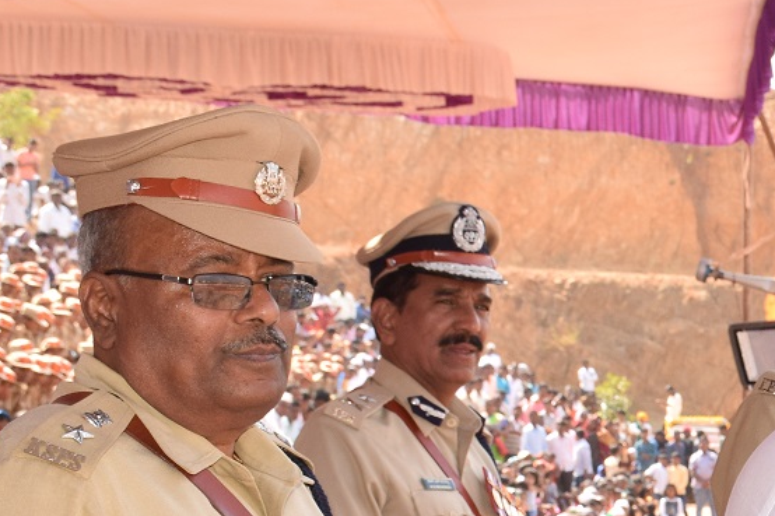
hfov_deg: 15.2
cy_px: 502
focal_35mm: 130
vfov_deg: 10.5
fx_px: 2798
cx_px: 953
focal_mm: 32
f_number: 10
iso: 400
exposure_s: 1/200
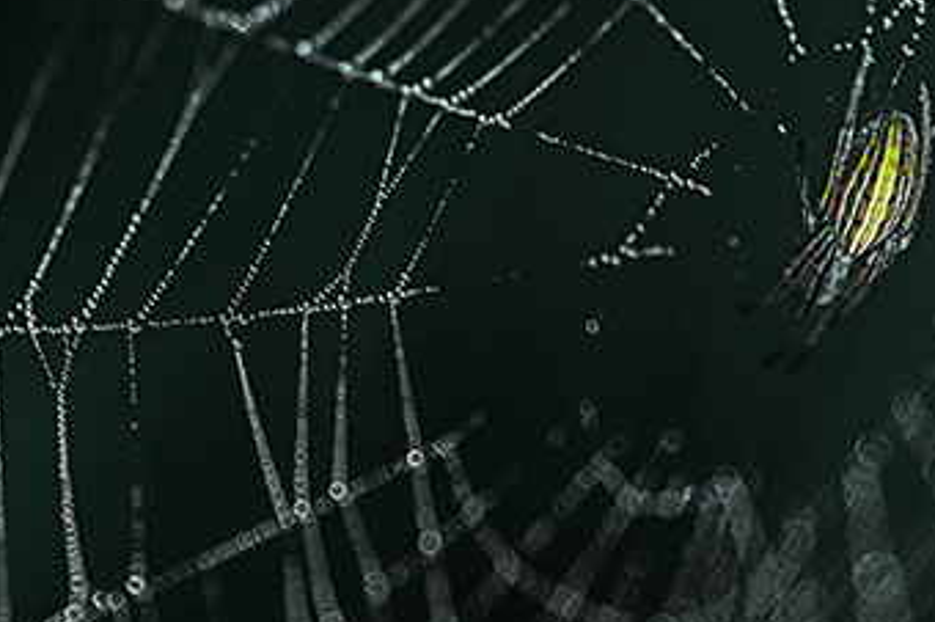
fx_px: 8018
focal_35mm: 309
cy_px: 304
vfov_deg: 4.4
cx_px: 630
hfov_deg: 6.7
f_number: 8.5
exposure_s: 1/250
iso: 180
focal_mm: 210
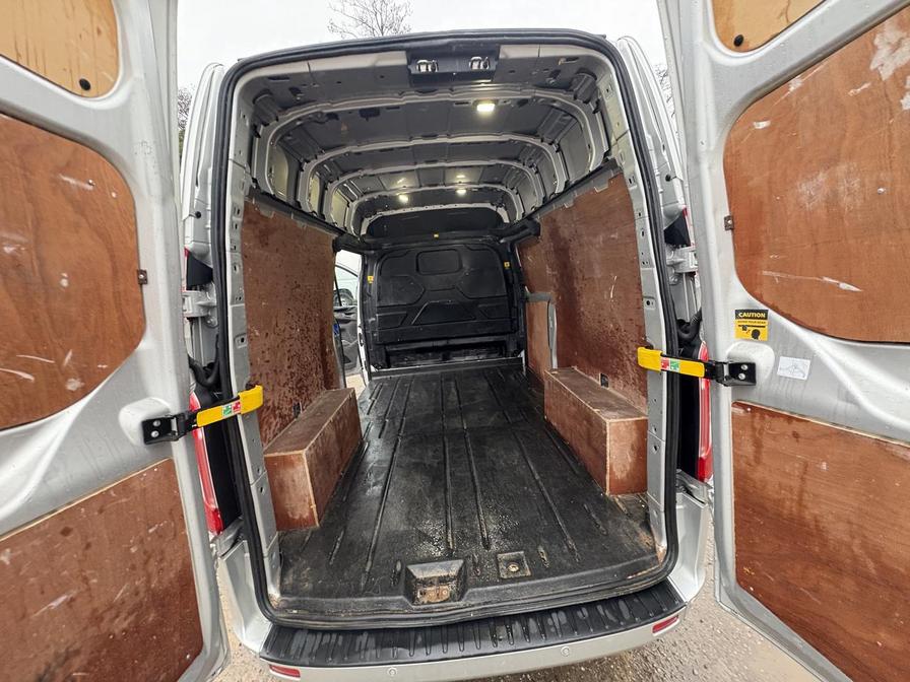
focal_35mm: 14
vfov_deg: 85.7
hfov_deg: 102.1
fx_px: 368
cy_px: 341
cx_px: 455
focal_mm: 2.22
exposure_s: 1/60
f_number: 2.2
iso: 400
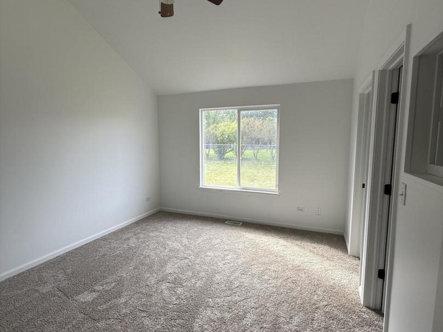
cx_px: 222
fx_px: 179
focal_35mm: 14
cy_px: 166
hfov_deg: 102.0
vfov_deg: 85.7
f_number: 2.2
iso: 50
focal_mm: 2.22
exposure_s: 1/138
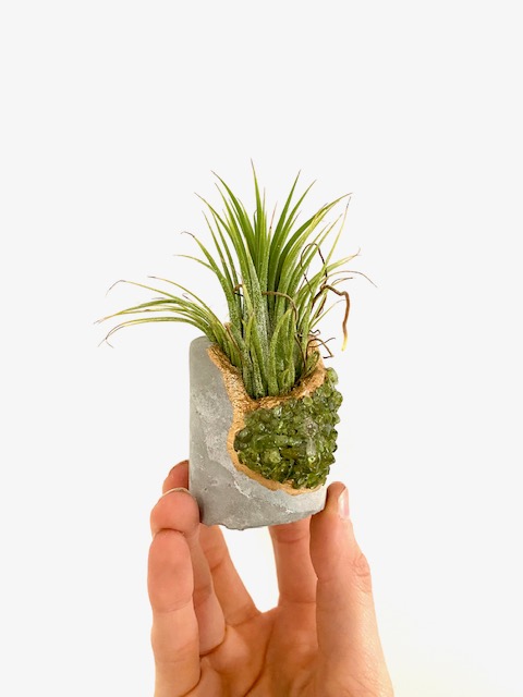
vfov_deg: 67.3
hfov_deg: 53.1
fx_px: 524
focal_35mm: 26
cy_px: 348
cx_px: 262
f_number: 1.8
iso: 250
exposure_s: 1/60
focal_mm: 4.25
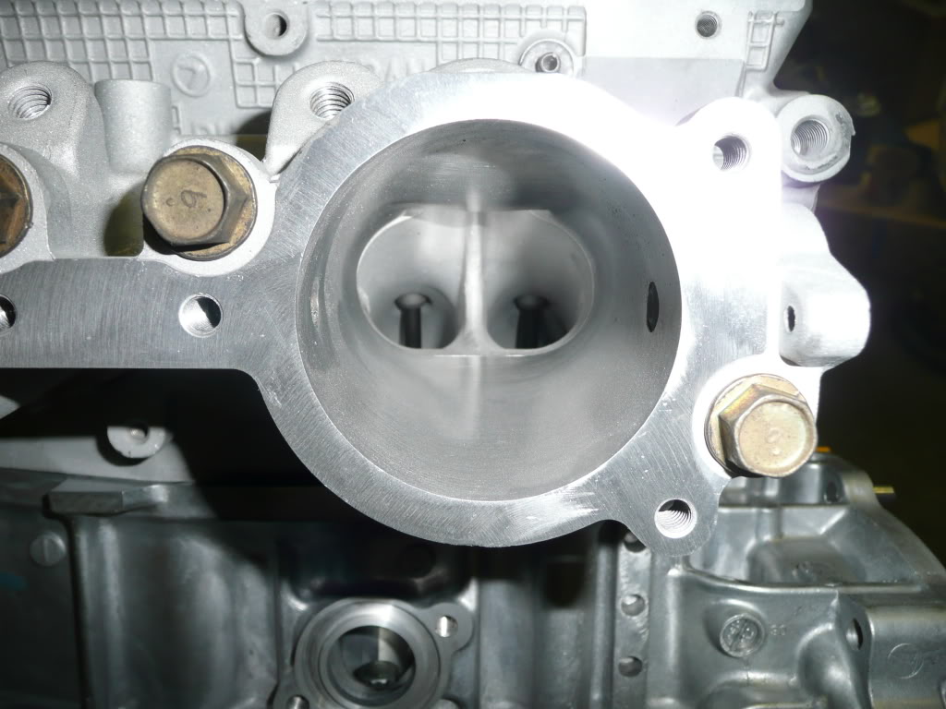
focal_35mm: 28
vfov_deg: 49.7
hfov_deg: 63.4
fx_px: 765
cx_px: 473
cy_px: 354
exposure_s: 1/30
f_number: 3.3
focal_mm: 4.6
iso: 100
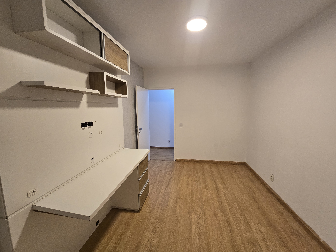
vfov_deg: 89.9
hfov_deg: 106.2
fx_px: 126
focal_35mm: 13
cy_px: 126
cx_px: 168
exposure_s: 1/60
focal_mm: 2.2
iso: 200
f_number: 2.2
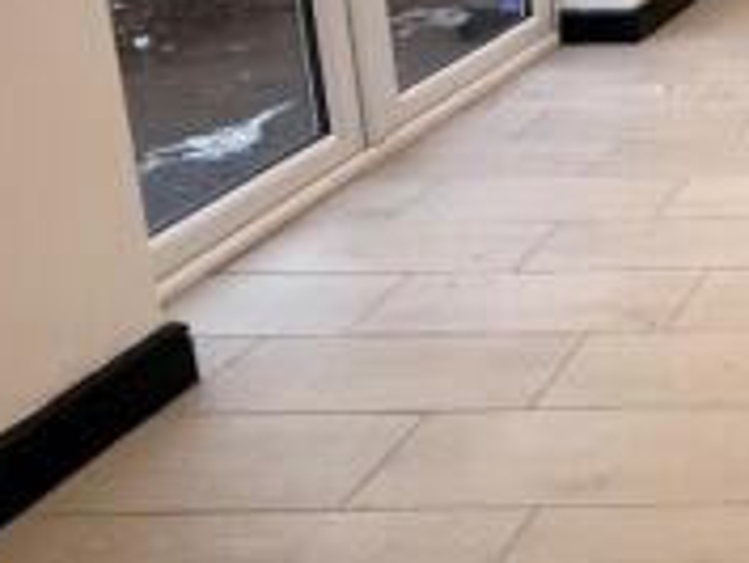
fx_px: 996
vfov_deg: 27.8
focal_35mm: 46
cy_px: -108
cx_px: 1111
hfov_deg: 28.2
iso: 160
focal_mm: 2.22
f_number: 2.2
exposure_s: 1/100
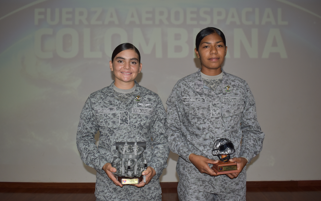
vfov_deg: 37.3
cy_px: 100
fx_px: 297
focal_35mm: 34
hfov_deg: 56.7
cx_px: 159
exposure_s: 1/30
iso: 400
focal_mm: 22
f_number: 3.8
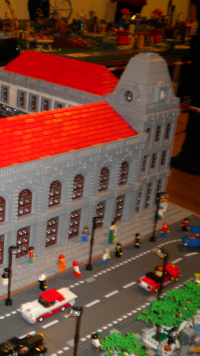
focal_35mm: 51
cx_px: -21
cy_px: 178
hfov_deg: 22.2
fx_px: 481
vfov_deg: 40.6
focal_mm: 6.3
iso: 100
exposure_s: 1/30
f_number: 3.1
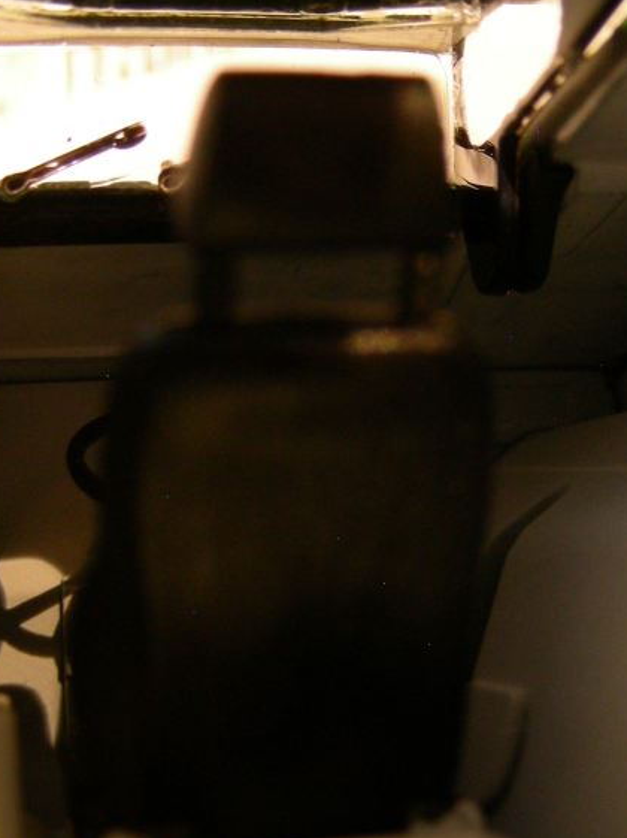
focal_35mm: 61
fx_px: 1475
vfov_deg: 31.6
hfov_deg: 24.0
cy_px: 502
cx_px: 340
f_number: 3.5
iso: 200
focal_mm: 6.3
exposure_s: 2
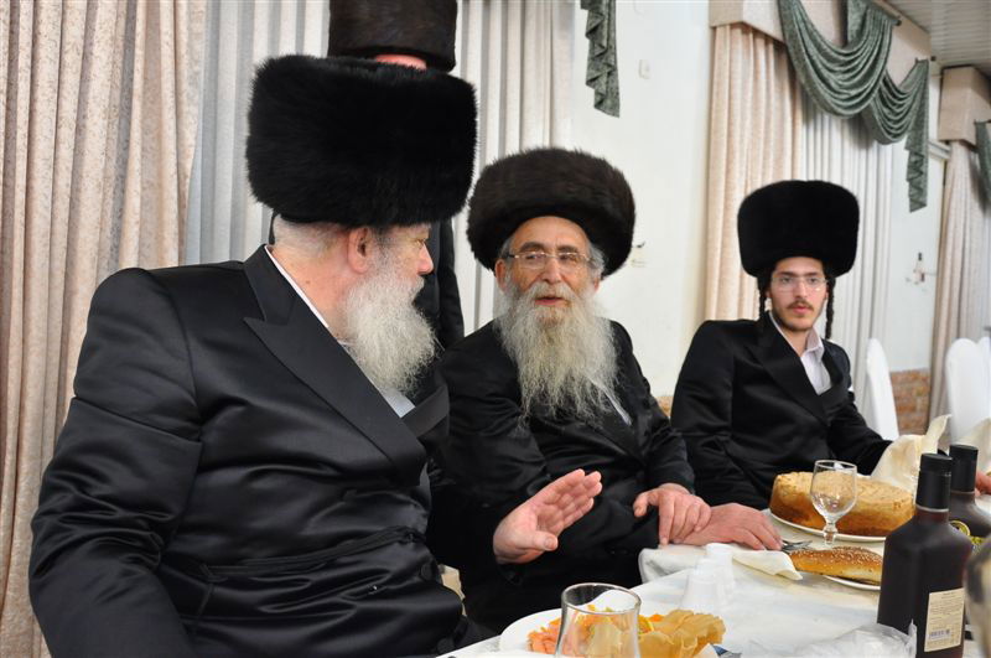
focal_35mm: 27
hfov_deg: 67.5
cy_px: 329
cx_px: 496
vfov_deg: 47.8
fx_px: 742
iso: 1250
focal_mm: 18
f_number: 5
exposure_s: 1/60
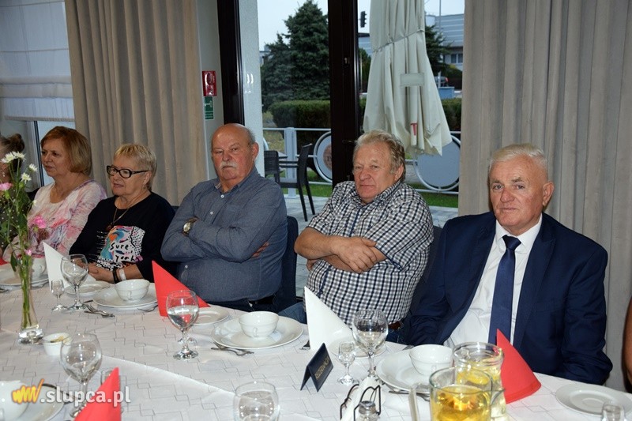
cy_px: 210
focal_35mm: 39
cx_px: 316
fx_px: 684
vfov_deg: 34.2
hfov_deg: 49.6
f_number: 4
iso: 900
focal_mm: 26
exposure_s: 1/60
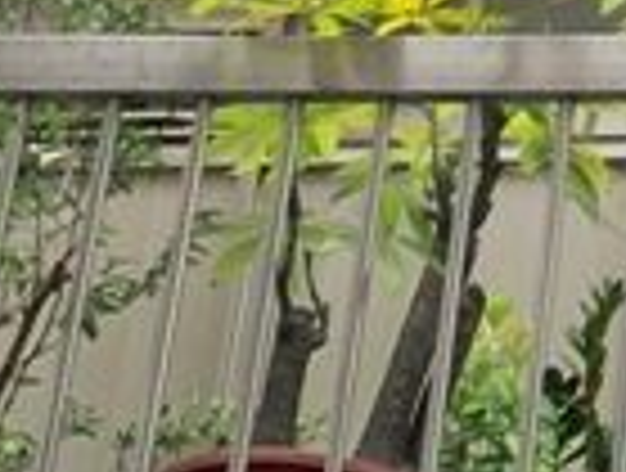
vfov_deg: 7.8
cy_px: -602
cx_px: 1297
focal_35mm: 179
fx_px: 3245
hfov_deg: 10.1
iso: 25
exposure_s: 1/122
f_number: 1.8
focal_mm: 4.25
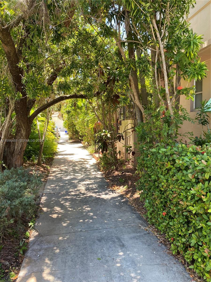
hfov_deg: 53.1
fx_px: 211
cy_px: 141
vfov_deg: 67.3
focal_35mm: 26
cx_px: 106
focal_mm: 4.25
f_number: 1.8
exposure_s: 1/145
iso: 32
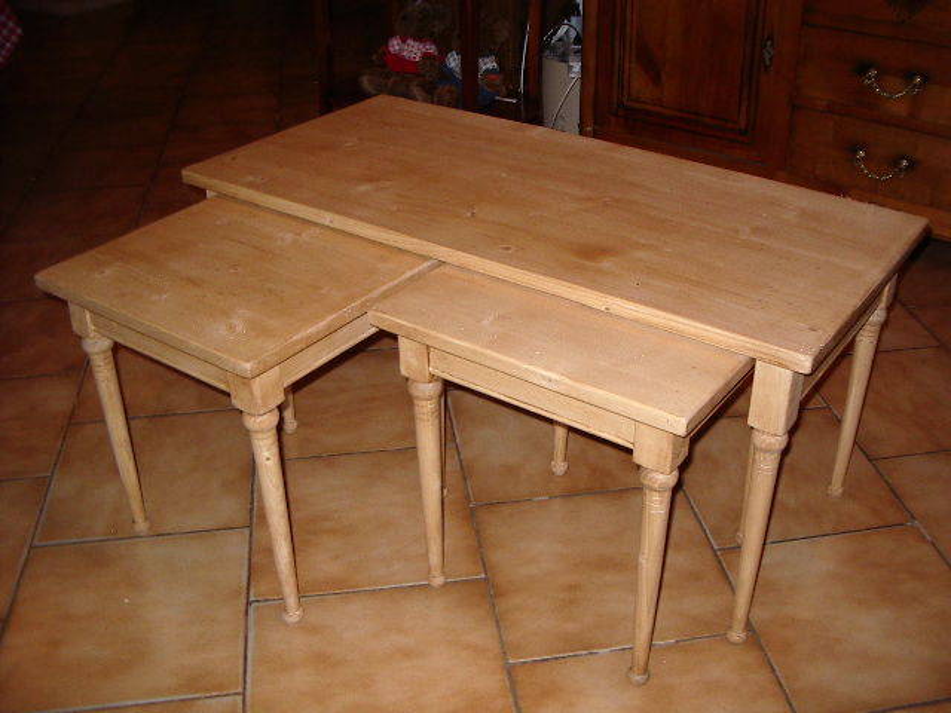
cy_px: 356
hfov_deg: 49.0
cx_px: 476
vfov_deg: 37.7
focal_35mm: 38
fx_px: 1044
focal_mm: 5.8
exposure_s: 1/60
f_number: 2.6
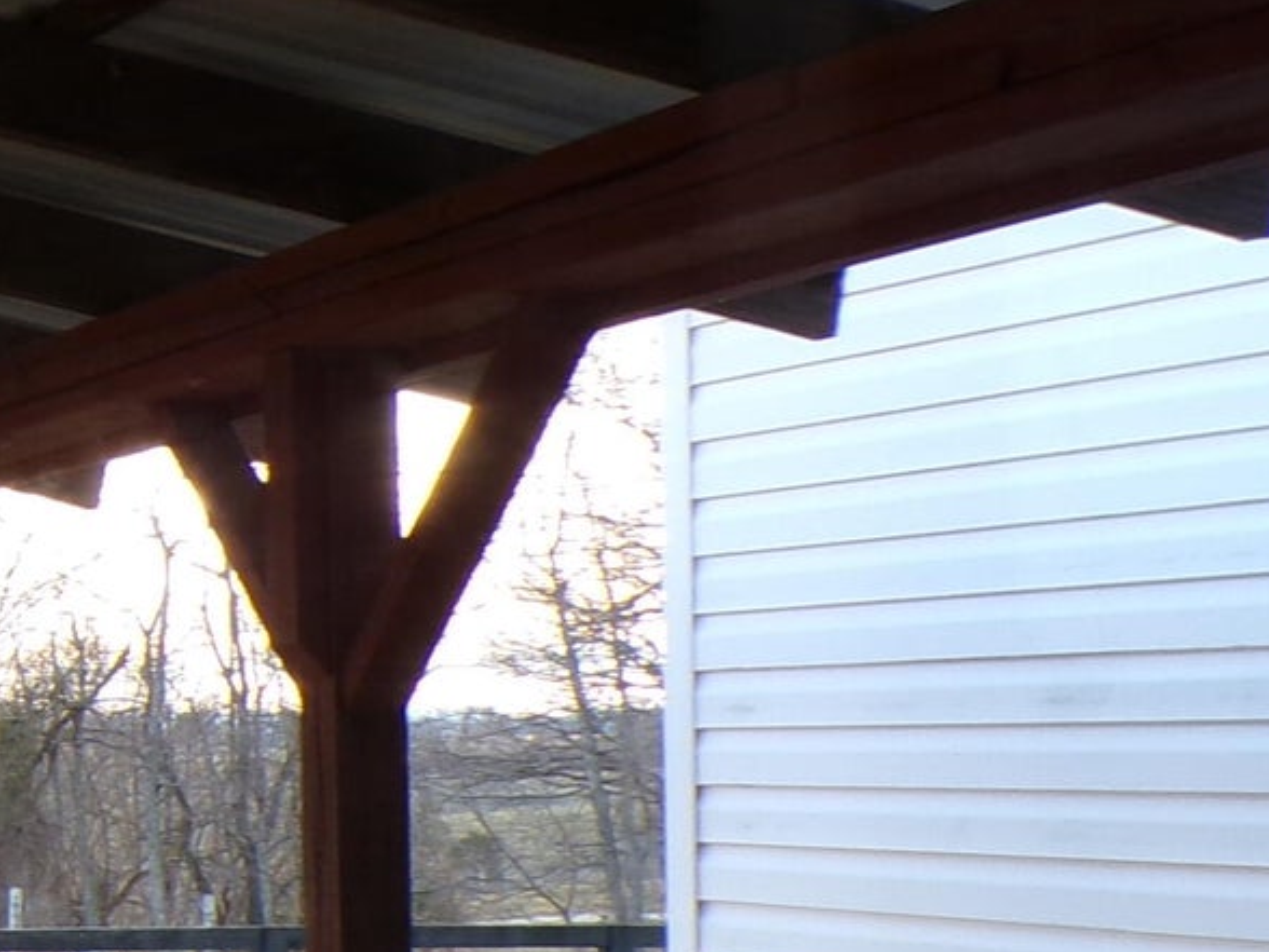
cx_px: -761
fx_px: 3189
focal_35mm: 87
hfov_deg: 19.1
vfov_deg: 16.8
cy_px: 773
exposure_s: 1/34
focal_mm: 4.3
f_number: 4.4
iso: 100
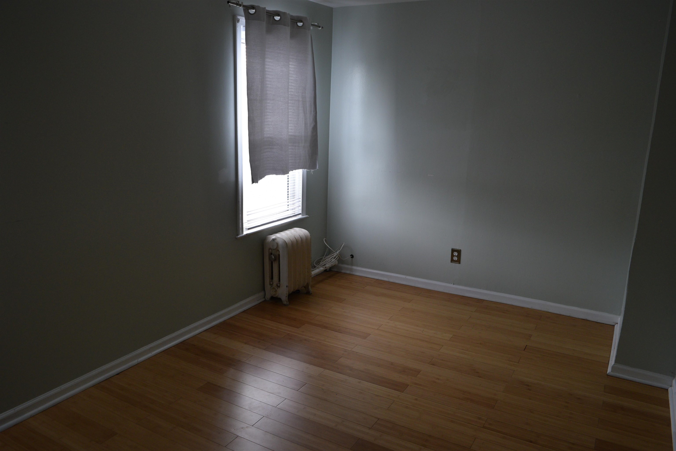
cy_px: 226
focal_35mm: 27
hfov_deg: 67.4
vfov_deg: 47.9
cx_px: 338
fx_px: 507
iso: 400
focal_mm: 18
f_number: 4.5
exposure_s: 1/80
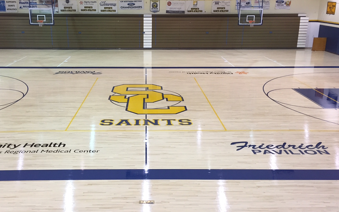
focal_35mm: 37
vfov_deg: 34.4
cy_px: 100
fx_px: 342
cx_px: 150
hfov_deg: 52.6
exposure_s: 1/30
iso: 50
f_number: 2.2
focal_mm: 4.15
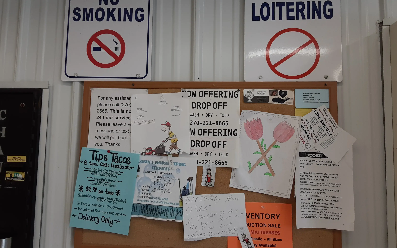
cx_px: 197
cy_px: 104
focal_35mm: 29
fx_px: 314
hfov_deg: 64.6
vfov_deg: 43.0
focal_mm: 2.91
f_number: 1.9
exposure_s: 1/120
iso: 50
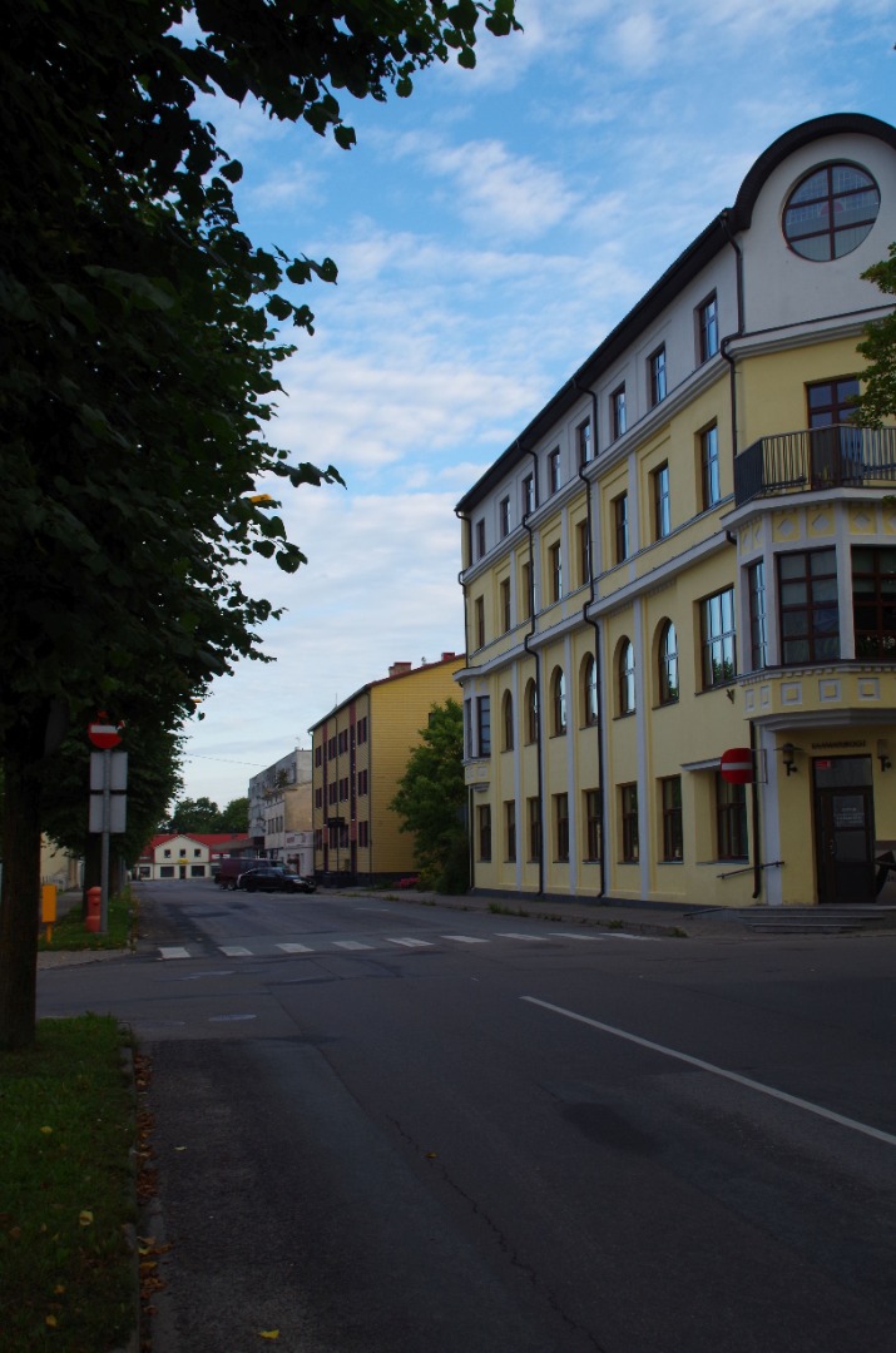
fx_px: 1575
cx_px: 448
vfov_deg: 46.5
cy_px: 676
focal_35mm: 42
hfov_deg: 31.7
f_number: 11
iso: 250
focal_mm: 28
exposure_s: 1/100
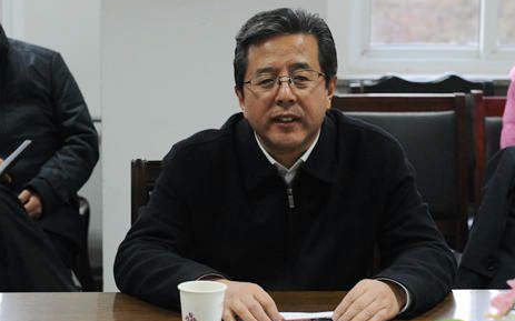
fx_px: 1080
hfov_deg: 26.8
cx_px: 277
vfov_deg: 16.9
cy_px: 158
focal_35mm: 77
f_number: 4.5
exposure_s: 1/100
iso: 3200
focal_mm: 70
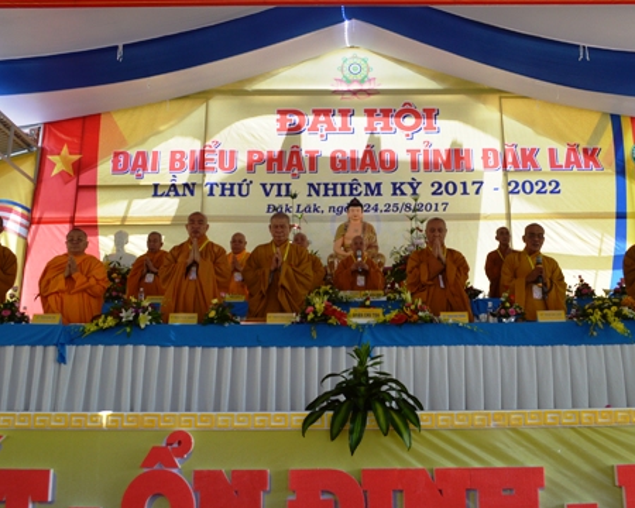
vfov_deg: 41.1
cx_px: 356
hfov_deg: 50.2
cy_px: 231
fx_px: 677
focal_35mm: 36
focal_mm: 18
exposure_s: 1/125
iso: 400
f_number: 5.6
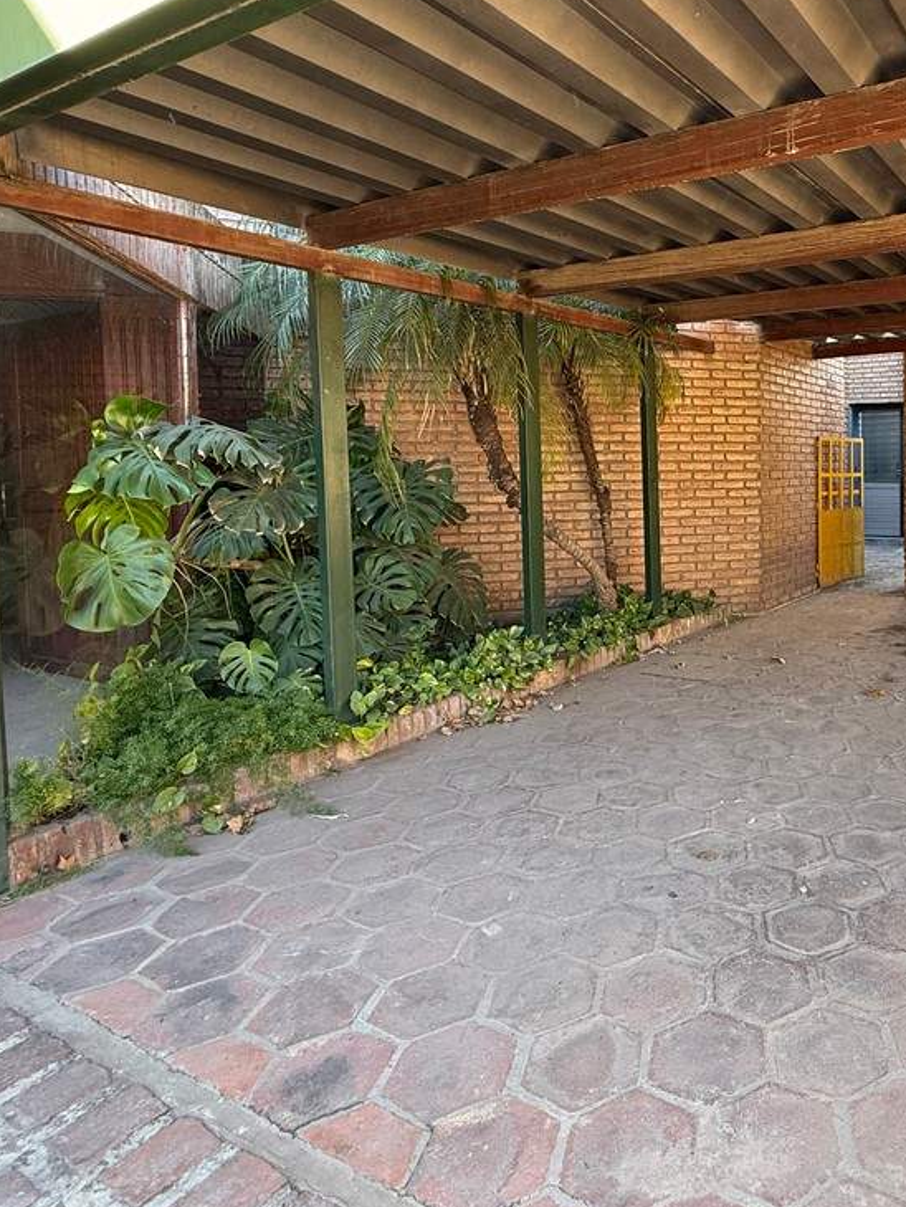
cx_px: 746
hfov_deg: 54.2
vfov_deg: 73.4
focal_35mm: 23
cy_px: 508
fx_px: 802
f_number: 2.2
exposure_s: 1/99
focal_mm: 2.22
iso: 125
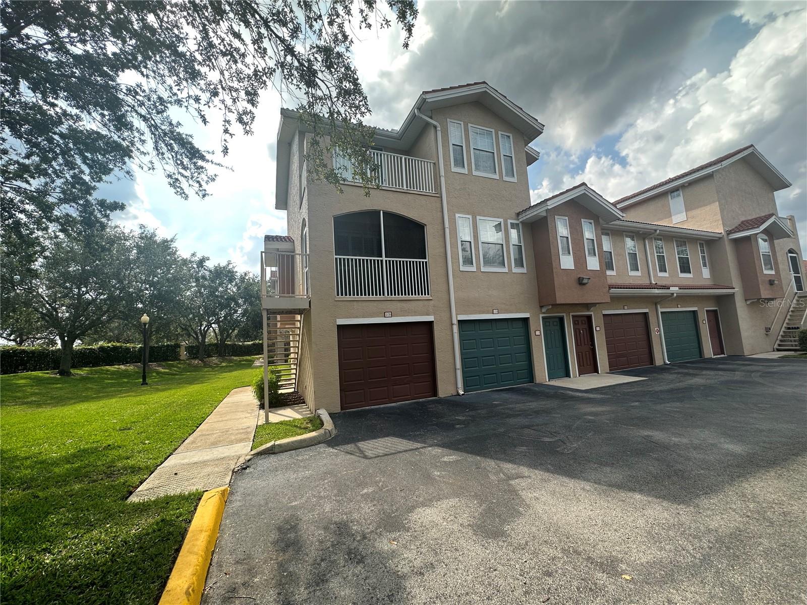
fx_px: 326
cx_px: 404
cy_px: 302
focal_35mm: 14
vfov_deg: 85.7
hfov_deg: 102.1
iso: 40
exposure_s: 1/764
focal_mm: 2.22
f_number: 2.2
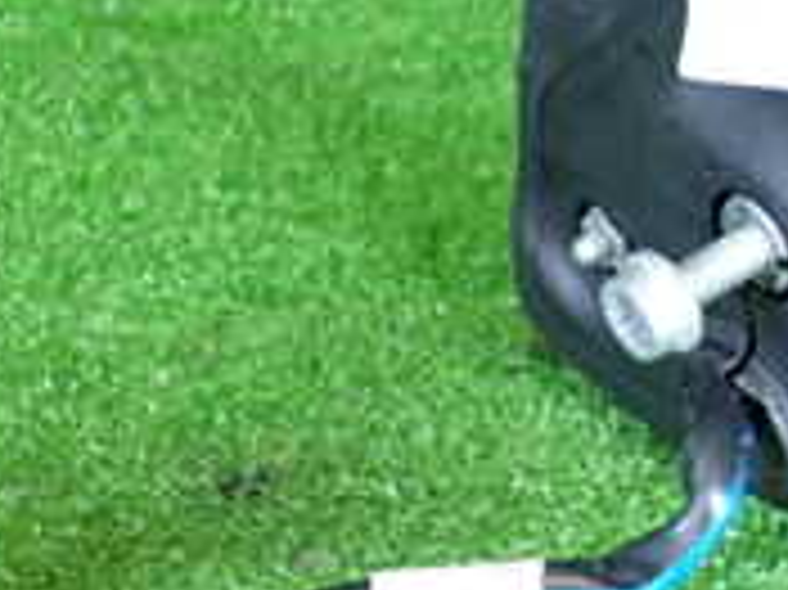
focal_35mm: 103
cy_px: 140
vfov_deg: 14.3
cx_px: 1211
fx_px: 2343
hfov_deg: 17.1
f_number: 2.3
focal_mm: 5.4
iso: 320
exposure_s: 1/30
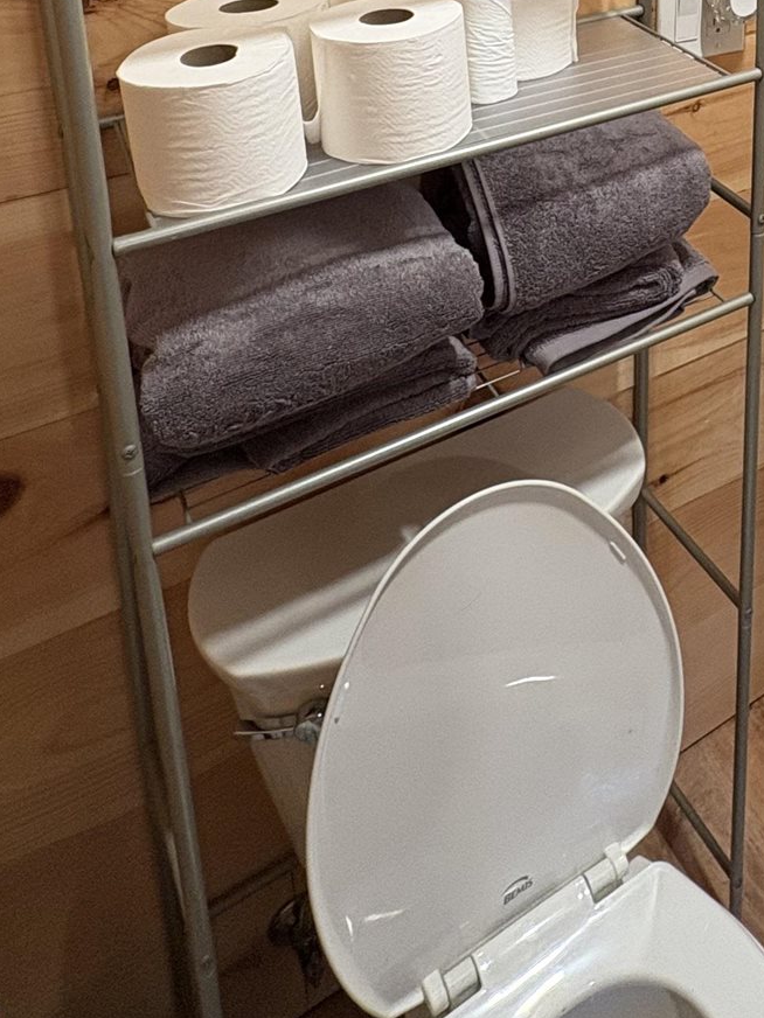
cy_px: -72
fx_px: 1089
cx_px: 779
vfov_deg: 41.3
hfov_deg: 34.8
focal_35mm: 37
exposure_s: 1/60
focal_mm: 2.22
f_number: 2.2
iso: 200
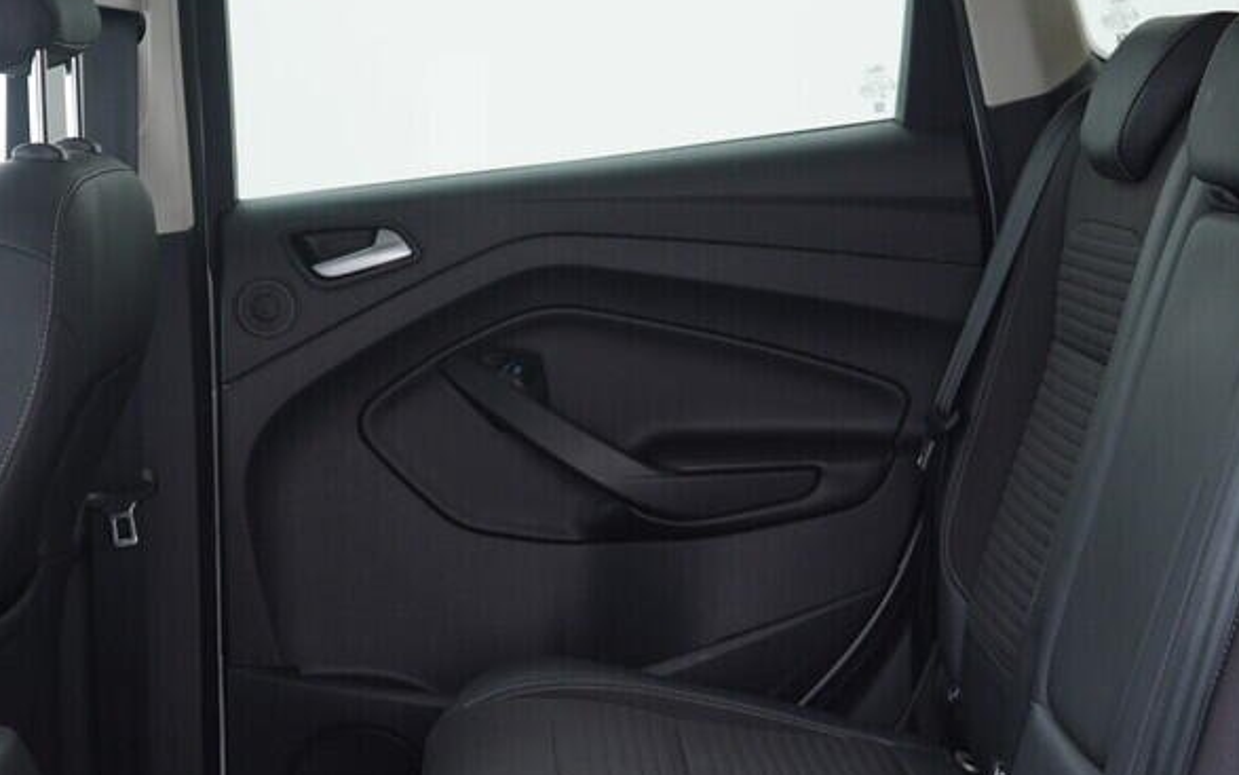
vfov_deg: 20.3
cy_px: 495
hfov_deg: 31.9
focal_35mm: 64
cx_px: 726
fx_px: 2161
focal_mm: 24
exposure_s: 1/40
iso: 250
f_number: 2.8
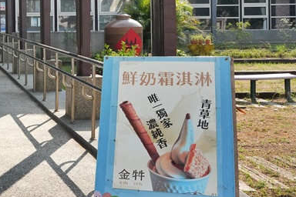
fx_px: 526
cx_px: -62
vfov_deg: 21.0
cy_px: 37
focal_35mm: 64
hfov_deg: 27.5
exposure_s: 1/2000
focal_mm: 24
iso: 2500
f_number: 8
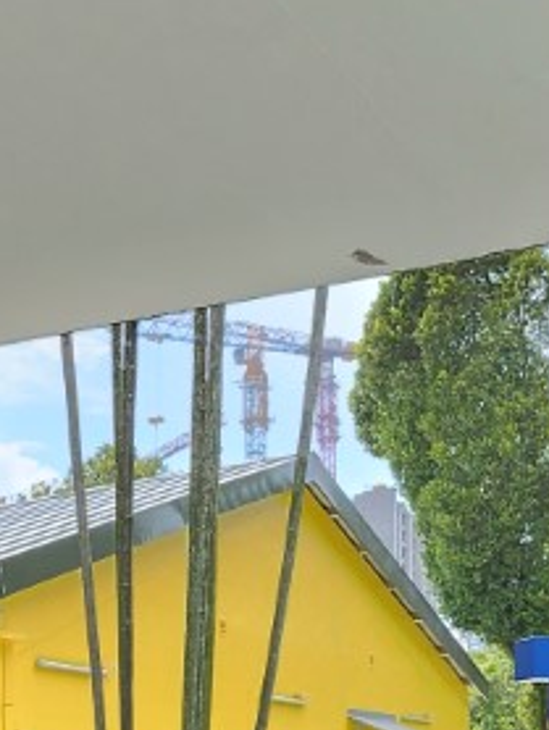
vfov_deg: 25.5
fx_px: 1457
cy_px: 856
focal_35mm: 69
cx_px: -47
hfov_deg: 20.4
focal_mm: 5.95
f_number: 1.89
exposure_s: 1/167
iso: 50
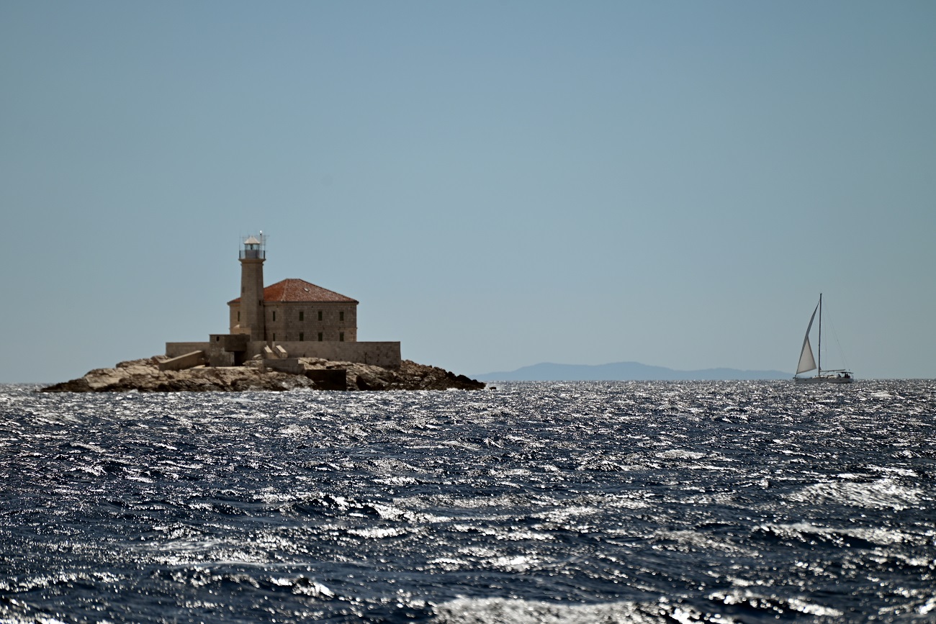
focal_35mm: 300
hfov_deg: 6.9
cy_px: 312
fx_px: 7800
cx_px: 468
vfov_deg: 4.6
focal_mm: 300
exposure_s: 1/1250
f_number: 6.3
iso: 100
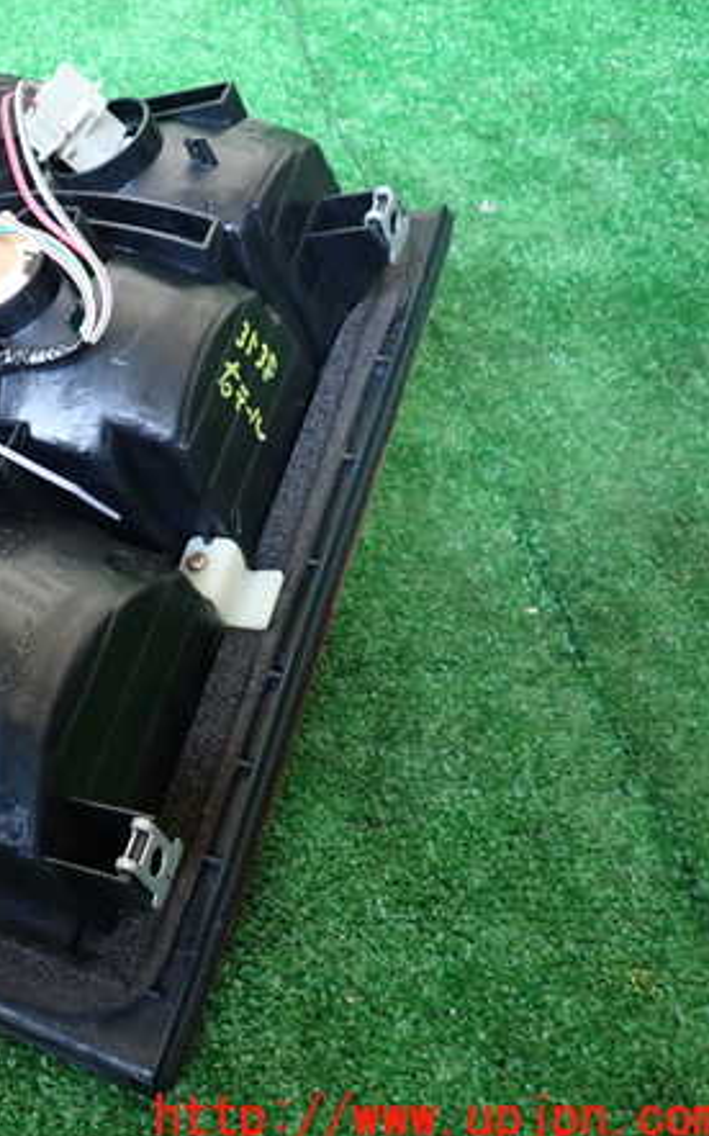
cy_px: 573
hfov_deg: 31.9
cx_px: -36
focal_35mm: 36
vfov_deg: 54.0
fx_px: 1114
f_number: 2
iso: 800
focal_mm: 4.5
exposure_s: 1/20
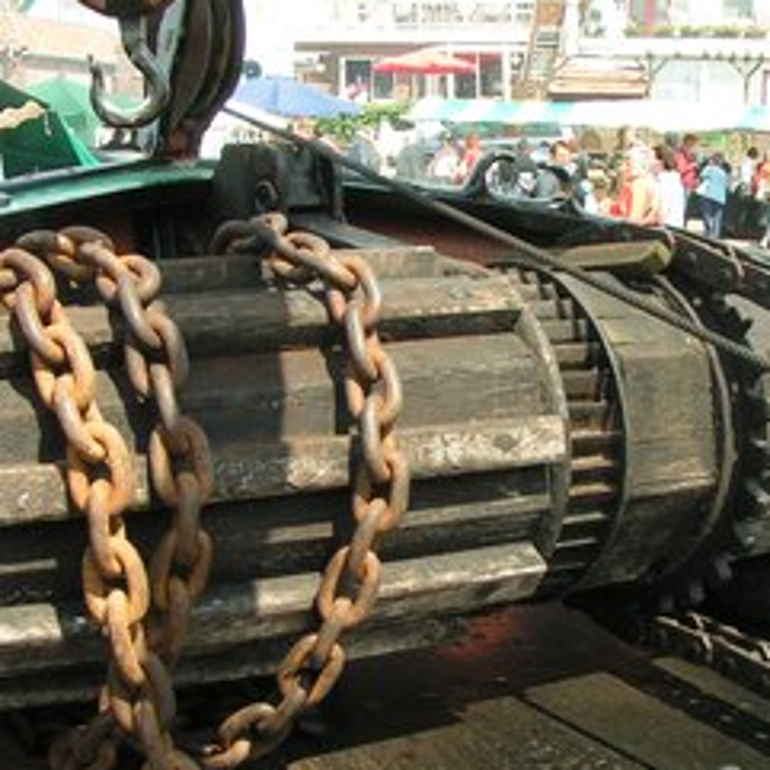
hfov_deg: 24.9
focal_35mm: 69
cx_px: 510
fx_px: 1736
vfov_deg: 25.0
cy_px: 439
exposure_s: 1/125
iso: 50
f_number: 5.6
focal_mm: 5.8
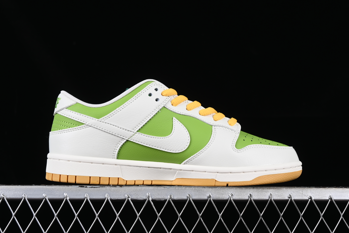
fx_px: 727
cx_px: 174
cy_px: 116
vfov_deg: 18.2
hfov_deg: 27.0
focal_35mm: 75
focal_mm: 50
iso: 160
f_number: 8
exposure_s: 1/80
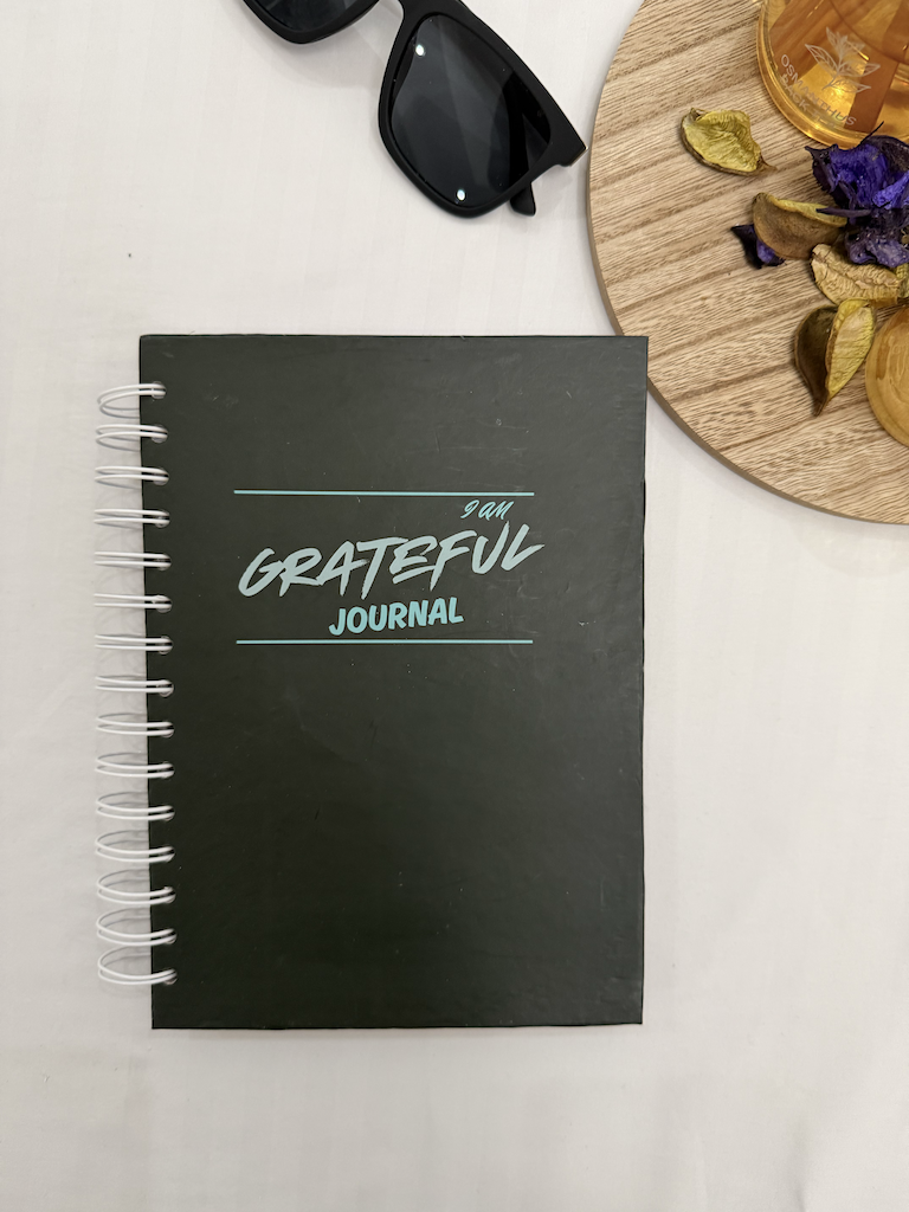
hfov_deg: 56.8
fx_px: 840
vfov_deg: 71.6
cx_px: 454
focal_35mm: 24
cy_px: 606
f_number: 1.78
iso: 320
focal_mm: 6.76
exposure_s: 1/50
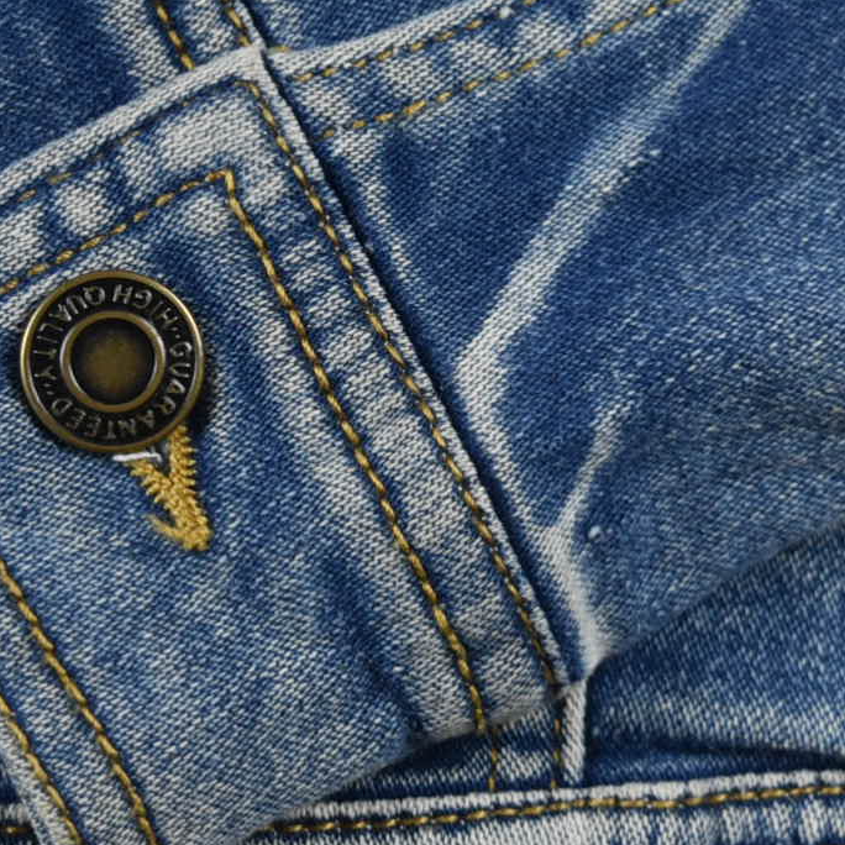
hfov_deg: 10.8
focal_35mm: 162
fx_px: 4470
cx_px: 403
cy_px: 314
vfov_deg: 10.8
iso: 800
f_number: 4.2
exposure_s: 1/125
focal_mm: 29
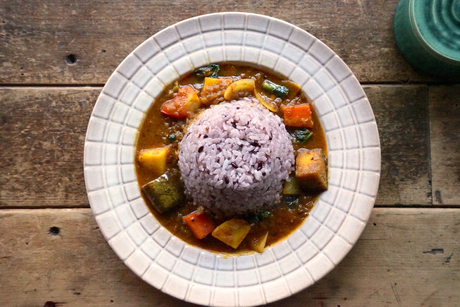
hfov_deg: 54.4
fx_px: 447
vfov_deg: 37.9
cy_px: 154
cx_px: 230
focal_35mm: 35
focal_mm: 35
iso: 12800
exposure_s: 1/800
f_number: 9
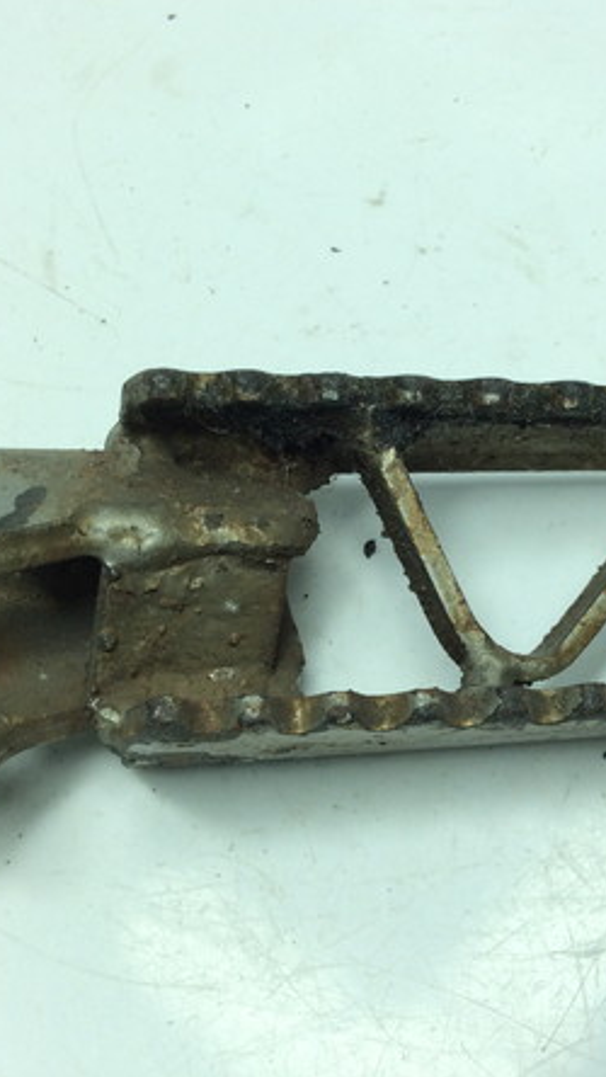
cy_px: 536
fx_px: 1342
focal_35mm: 47
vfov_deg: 43.7
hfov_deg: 25.4
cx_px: 385
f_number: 2.4
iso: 32
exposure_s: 1/450
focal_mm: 3.3
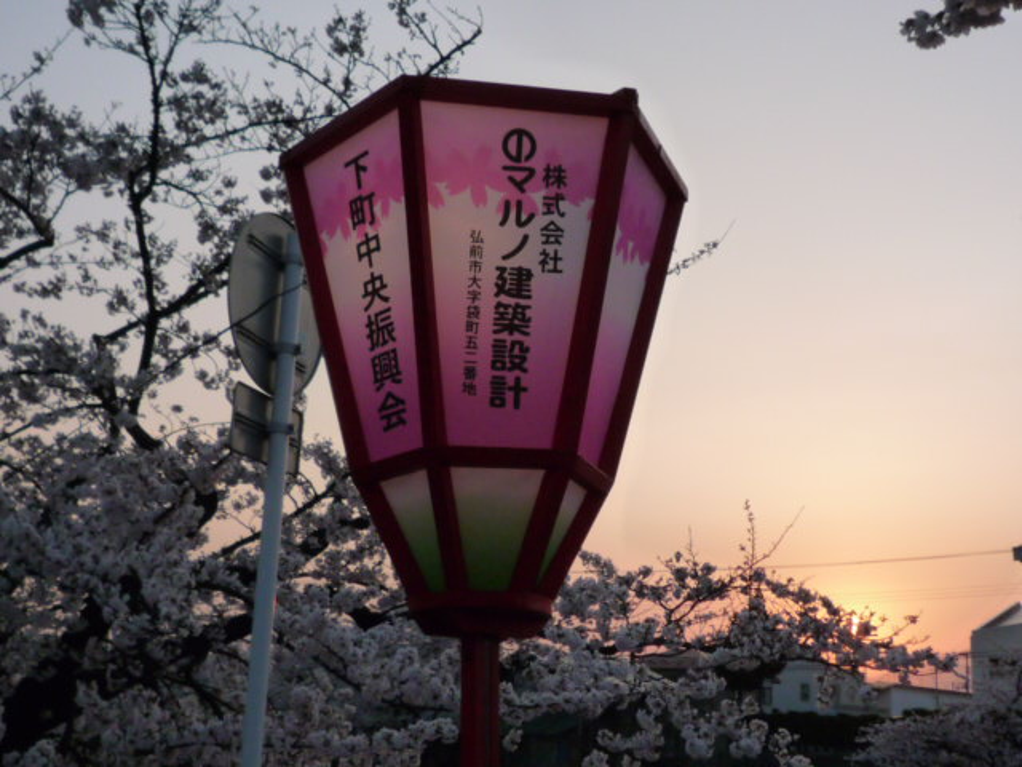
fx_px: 1388
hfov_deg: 40.4
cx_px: 511
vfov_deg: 30.9
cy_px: 384
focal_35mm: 47
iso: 160
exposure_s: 1/500
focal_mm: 4.7
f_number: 3.5
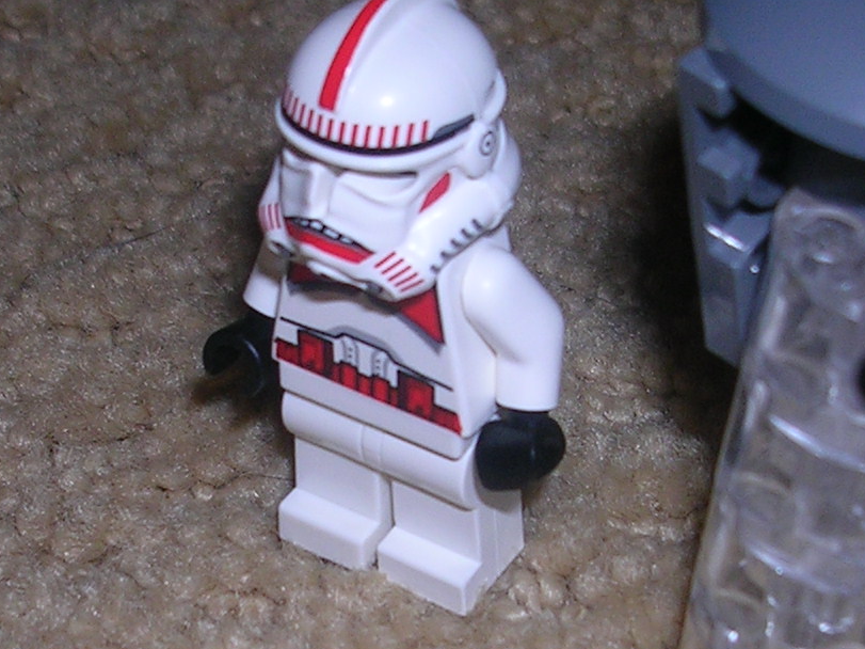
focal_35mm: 96
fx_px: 2399
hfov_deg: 20.4
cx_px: 504
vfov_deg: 15.3
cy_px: 469
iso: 50
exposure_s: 1/60.1
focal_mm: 5.8
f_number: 2.8
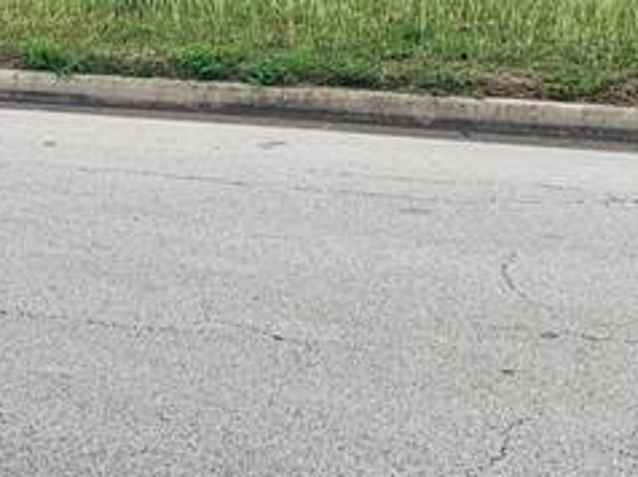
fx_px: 2062
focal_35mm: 112
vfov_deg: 12.8
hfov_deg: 17.4
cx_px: 113
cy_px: -107
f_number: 1.8
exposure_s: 1/802
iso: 25
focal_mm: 4.25
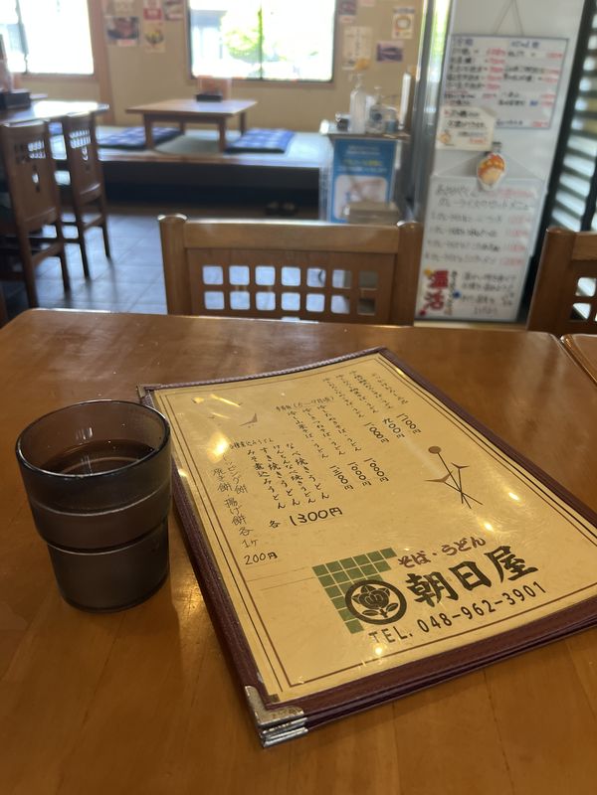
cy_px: 398
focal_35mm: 26
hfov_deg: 53.1
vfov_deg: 67.3
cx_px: 298
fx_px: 598
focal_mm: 5.7
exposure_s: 1/112
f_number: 1.5
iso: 125
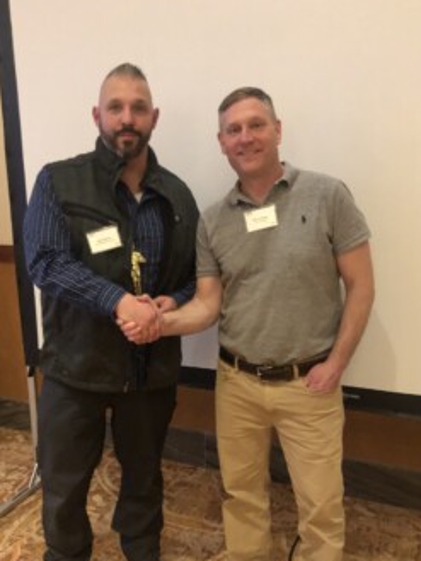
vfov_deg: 53.7
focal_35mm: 34
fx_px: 551
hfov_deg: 41.8
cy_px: 327
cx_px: 201
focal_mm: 3.99
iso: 100
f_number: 1.8
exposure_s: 1/4
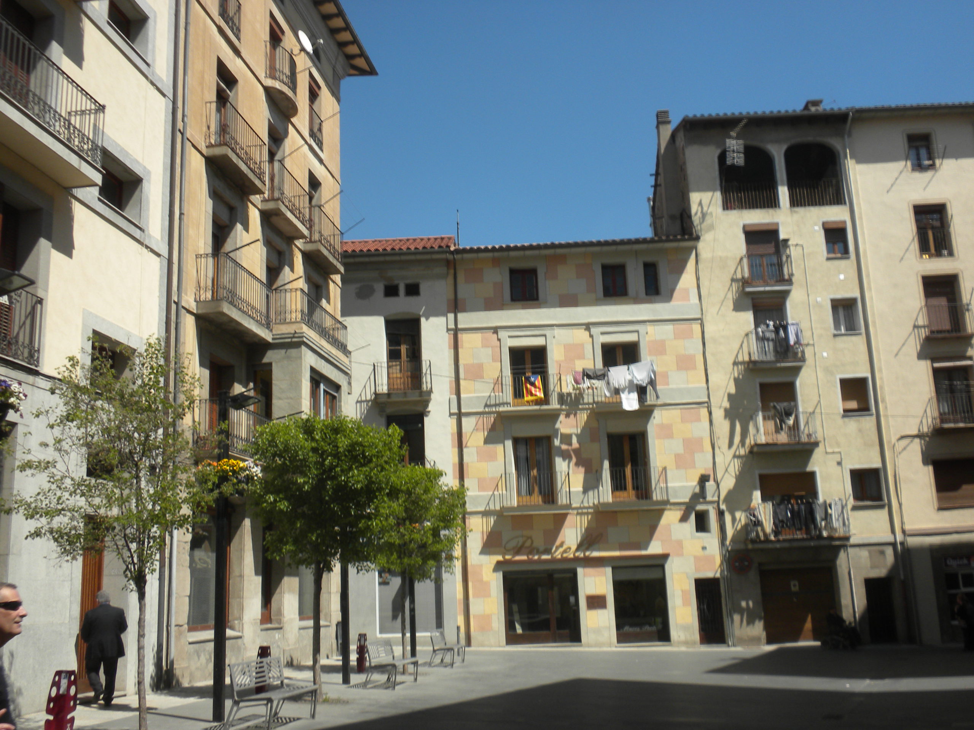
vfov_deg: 38.7
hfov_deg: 50.1
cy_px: 365
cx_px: 487
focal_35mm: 37
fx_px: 1041
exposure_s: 1/114
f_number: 10
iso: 64
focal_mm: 6.6
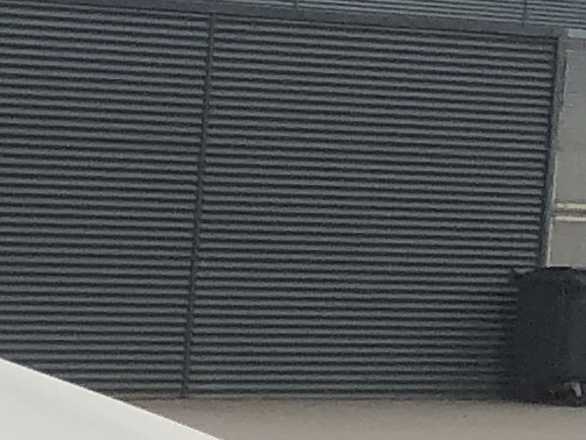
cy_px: 802
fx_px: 3792
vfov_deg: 6.5
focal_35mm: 224
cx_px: -907
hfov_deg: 8.0
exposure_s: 1/120
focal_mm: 3.99
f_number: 1.8
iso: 40
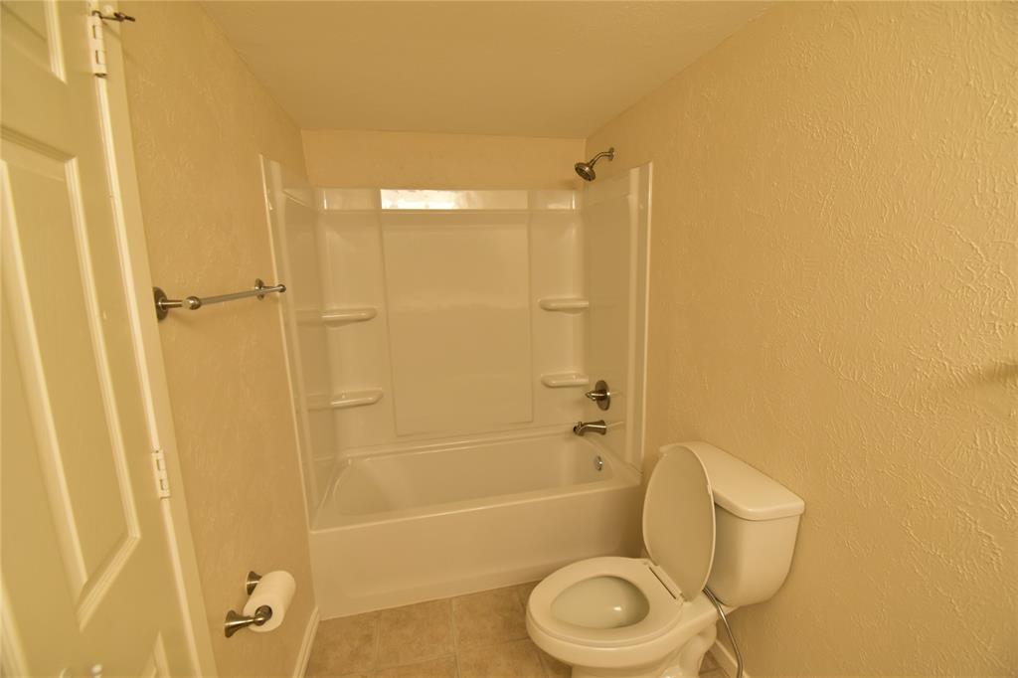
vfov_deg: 77.3
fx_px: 424
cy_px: 339
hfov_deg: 100.4
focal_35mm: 15
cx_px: 509
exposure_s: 1/15
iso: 720
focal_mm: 10
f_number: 7.1
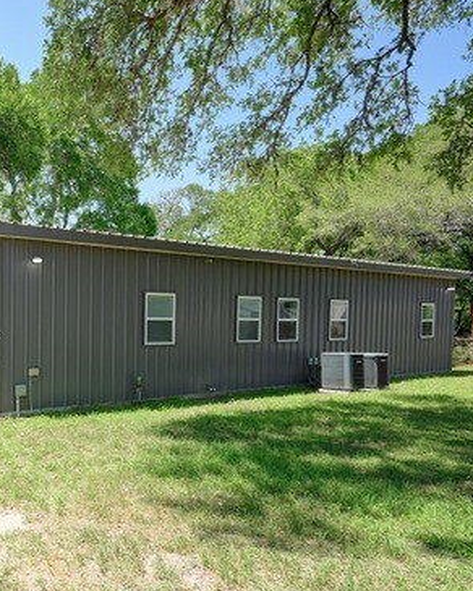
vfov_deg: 72.4
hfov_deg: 51.4
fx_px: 402
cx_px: 23
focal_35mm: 23
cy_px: 324
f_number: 6.3
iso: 2000
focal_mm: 14
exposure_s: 1/4000
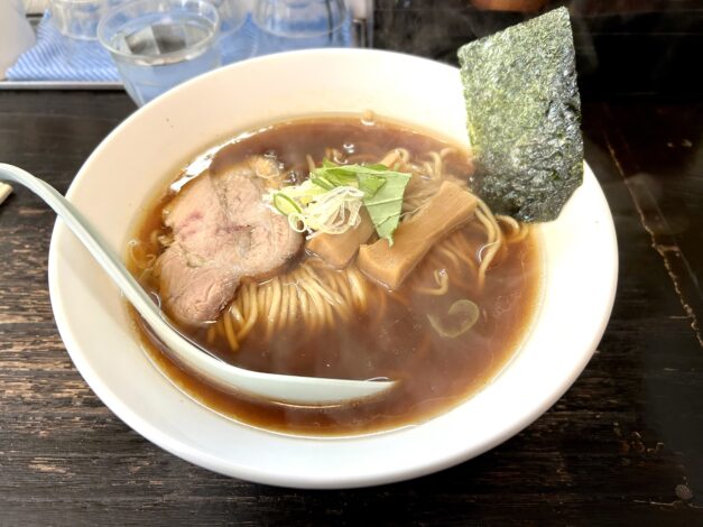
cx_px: 352
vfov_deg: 53.0
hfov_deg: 67.3
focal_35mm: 26
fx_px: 528
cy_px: 264
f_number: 1.5
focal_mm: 5.7
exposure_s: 1/118
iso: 125
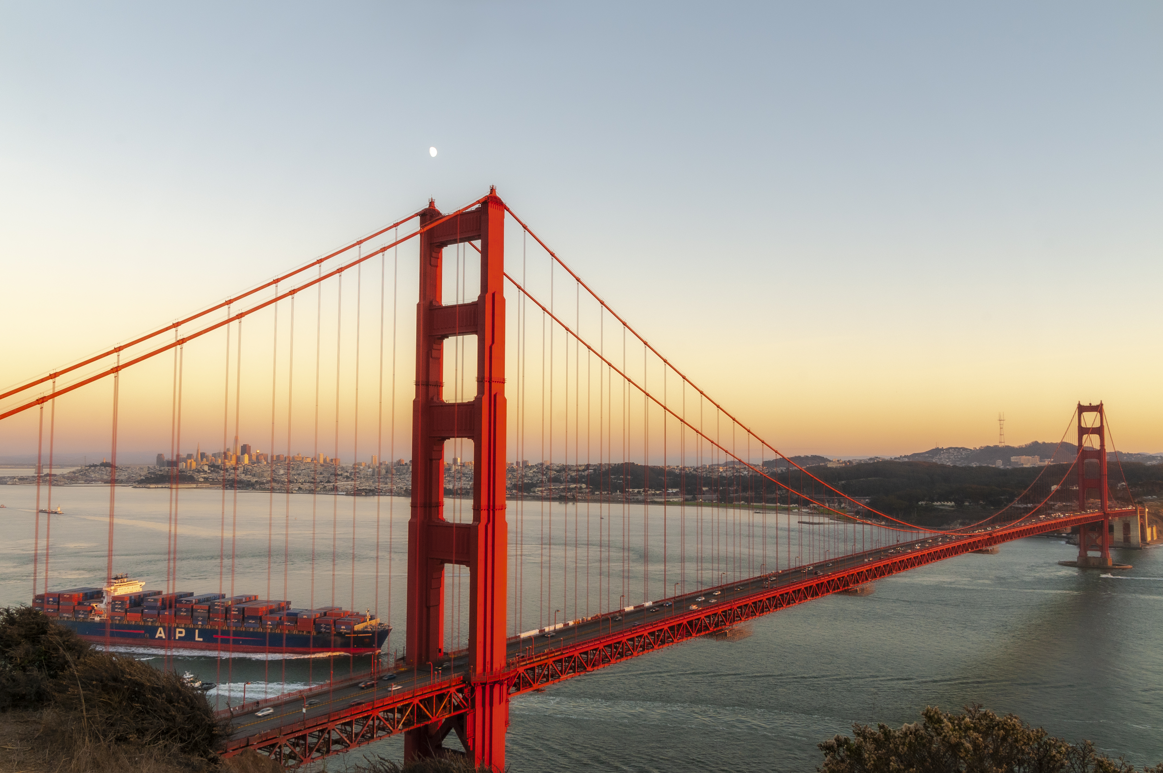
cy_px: 386
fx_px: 968
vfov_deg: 43.5
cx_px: 582
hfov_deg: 62.0
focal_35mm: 30
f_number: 11
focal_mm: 20
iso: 200
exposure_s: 1/30
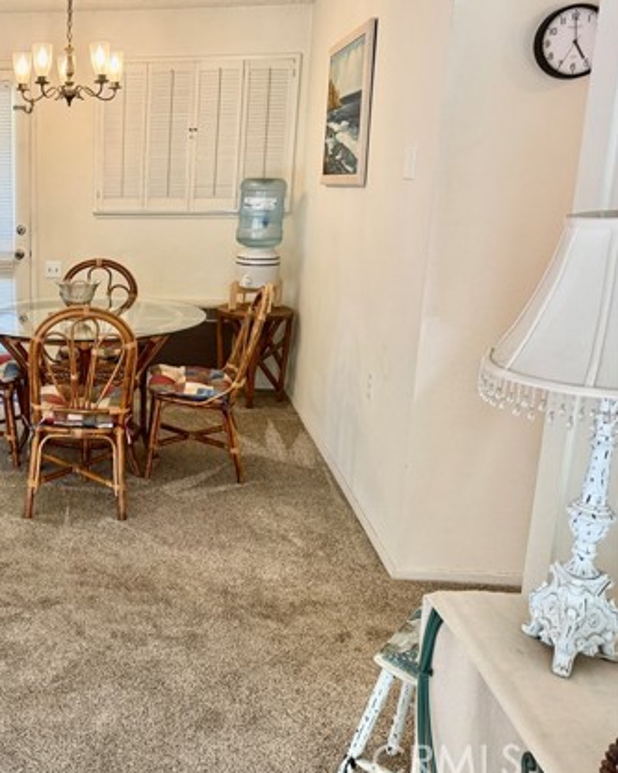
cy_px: 342
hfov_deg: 37.7
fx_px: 823
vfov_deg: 50.2
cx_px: 32
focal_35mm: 36
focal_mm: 6.76
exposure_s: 1/60
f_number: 1.78
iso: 160
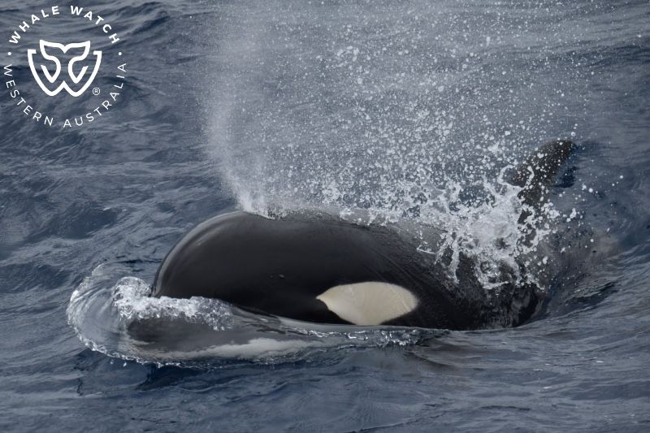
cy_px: 216
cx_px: 325
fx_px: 4874
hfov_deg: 7.6
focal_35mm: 270
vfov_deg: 5.1
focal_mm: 270
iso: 1250
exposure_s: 1/8000
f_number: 5.6
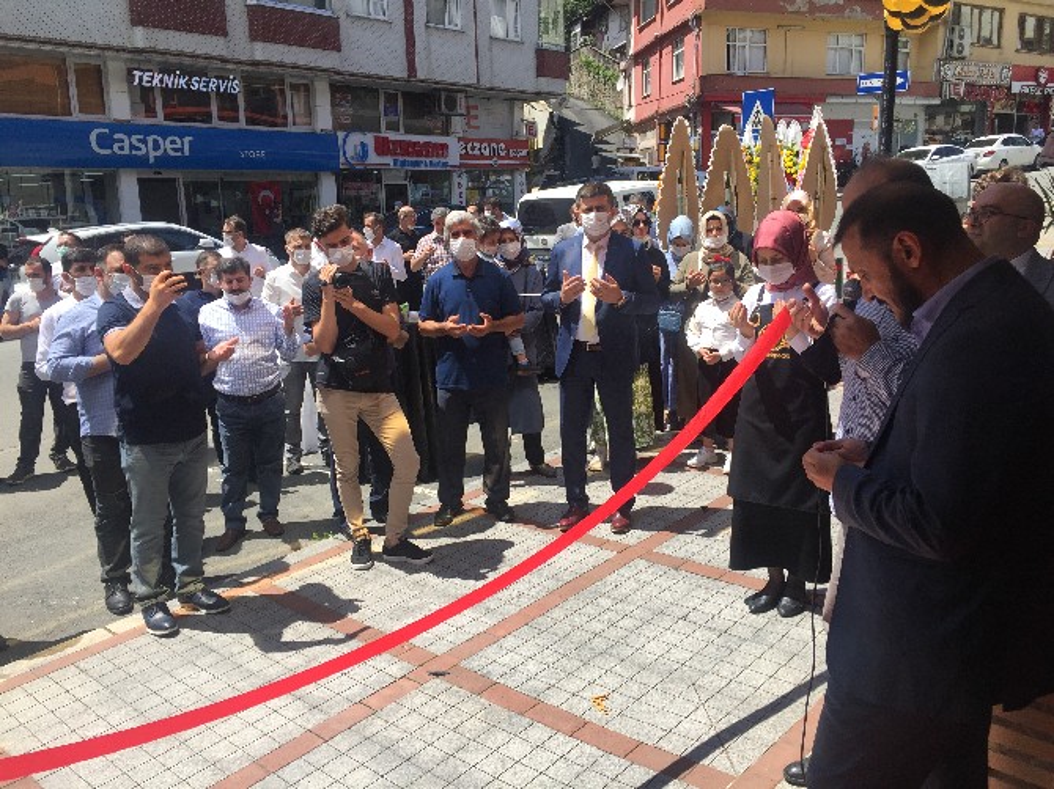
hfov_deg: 61.7
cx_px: 527
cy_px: 394
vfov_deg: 48.2
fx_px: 883
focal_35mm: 29
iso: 32
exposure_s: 1/1464
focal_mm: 4.15
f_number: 2.2
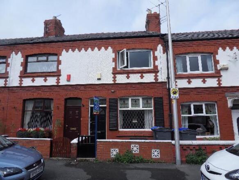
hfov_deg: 71.6
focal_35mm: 24
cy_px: 90
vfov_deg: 56.8
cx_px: 120
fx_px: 166
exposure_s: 1/250
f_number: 7.5
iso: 80
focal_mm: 4.2
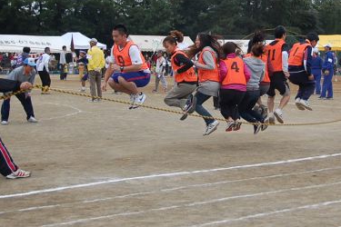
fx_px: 824
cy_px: 57
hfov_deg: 23.3
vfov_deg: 15.6
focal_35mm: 87
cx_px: 217
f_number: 4.2
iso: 450
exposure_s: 1/500
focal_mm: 34
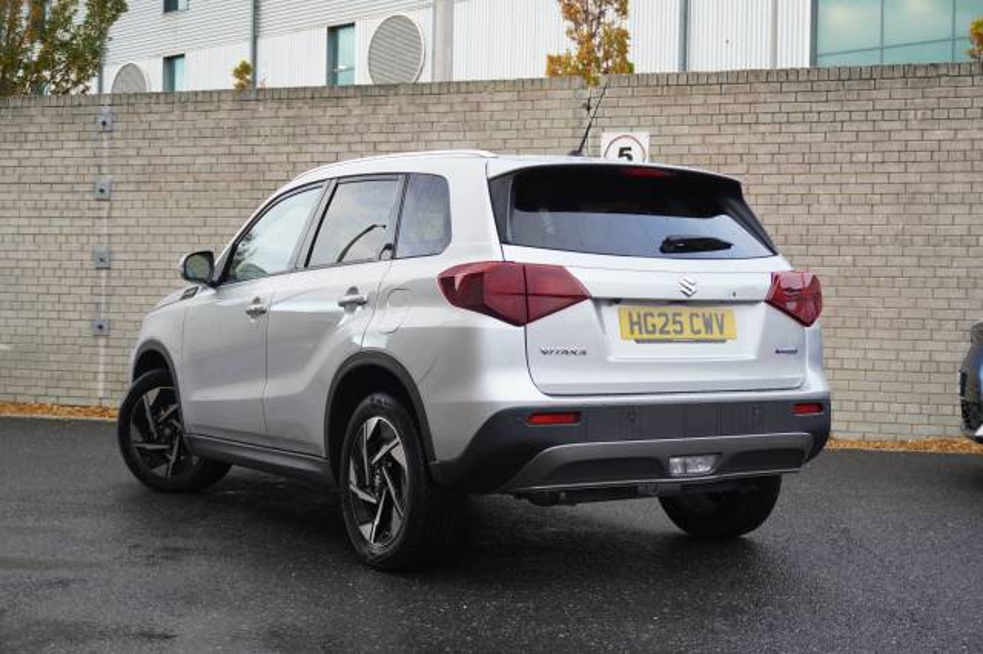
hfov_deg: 40.0
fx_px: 1351
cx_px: 492
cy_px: 327
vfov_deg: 27.2
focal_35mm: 50
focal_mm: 33
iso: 640
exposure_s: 1/160
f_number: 5
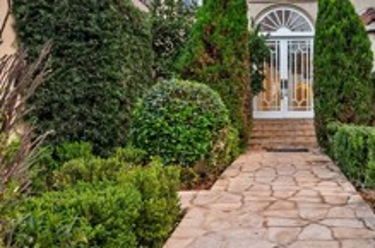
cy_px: 139
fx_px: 426
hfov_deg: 45.8
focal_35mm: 41
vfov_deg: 32.5
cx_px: 283
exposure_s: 1/13
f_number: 8
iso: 100
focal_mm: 14
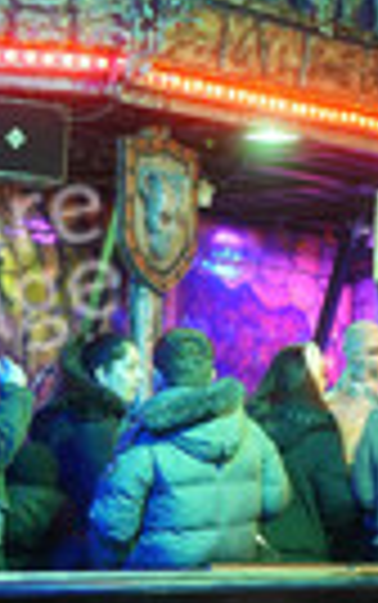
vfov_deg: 15.1
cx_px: 378
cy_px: 68
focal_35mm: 137
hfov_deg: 9.5
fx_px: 2253
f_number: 4.5
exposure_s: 1/50
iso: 640
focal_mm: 30
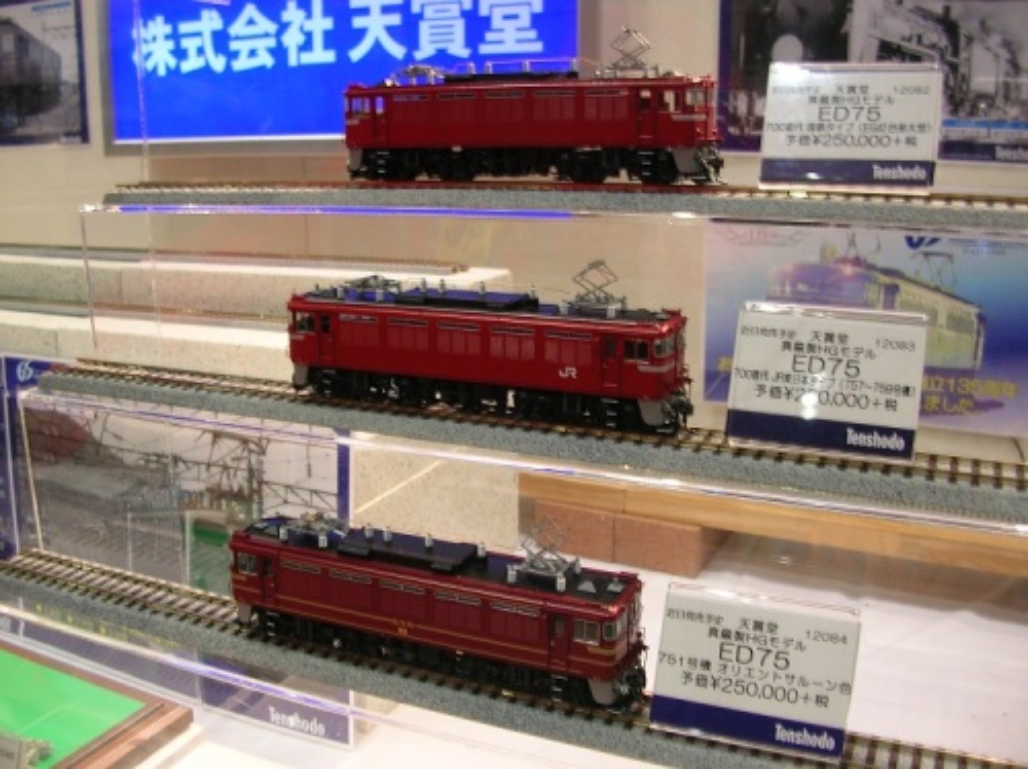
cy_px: 384
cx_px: 514
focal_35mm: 35
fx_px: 1038
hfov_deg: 52.7
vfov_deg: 40.6
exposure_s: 1/11
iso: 50
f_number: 2.8
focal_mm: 5.8
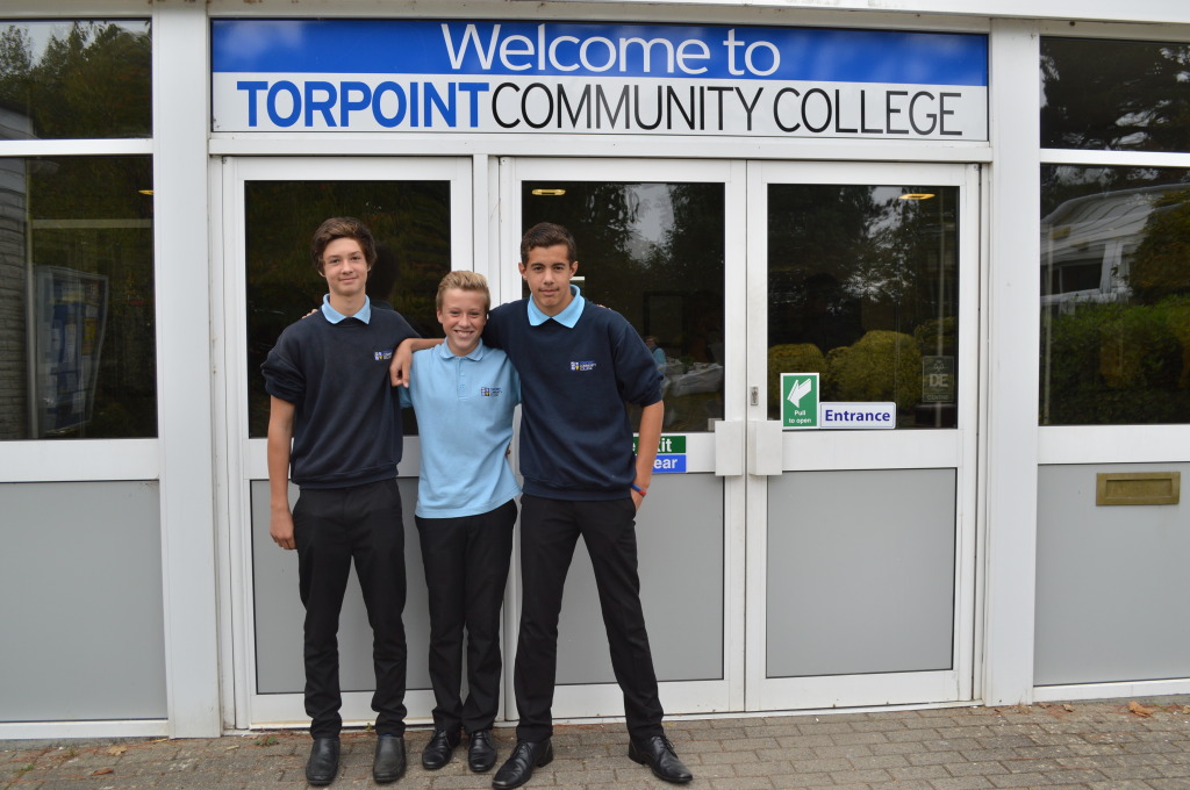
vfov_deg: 39.9
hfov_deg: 57.3
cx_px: 595
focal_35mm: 33
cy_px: 395
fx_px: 1089
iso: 125
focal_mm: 22
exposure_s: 1/125
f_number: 5.6
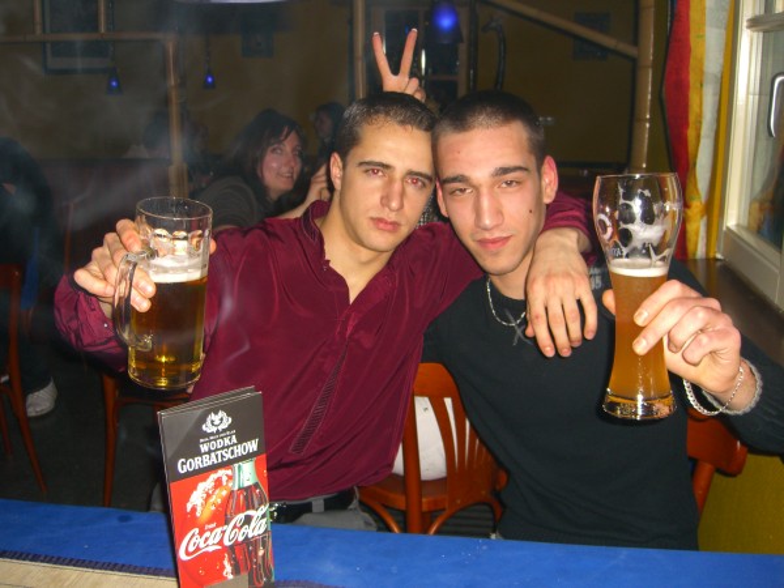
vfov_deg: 37.7
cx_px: 392
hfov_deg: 49.0
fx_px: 861
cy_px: 294
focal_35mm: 38
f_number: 2.8
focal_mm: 7.9
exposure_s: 1/60
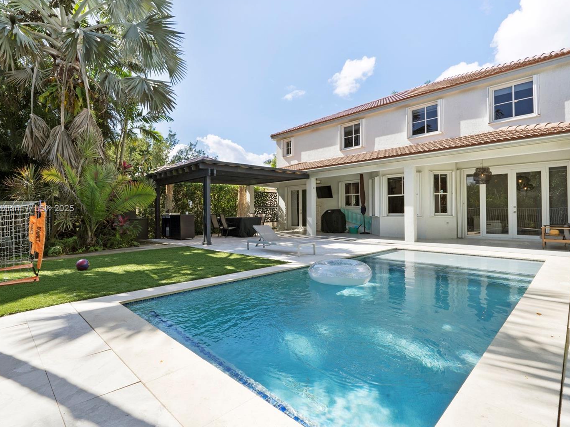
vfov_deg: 71.6
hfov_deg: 87.7
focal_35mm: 18
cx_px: 274
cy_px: 209
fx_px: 296
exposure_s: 1/100
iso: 200
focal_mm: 16
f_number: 16
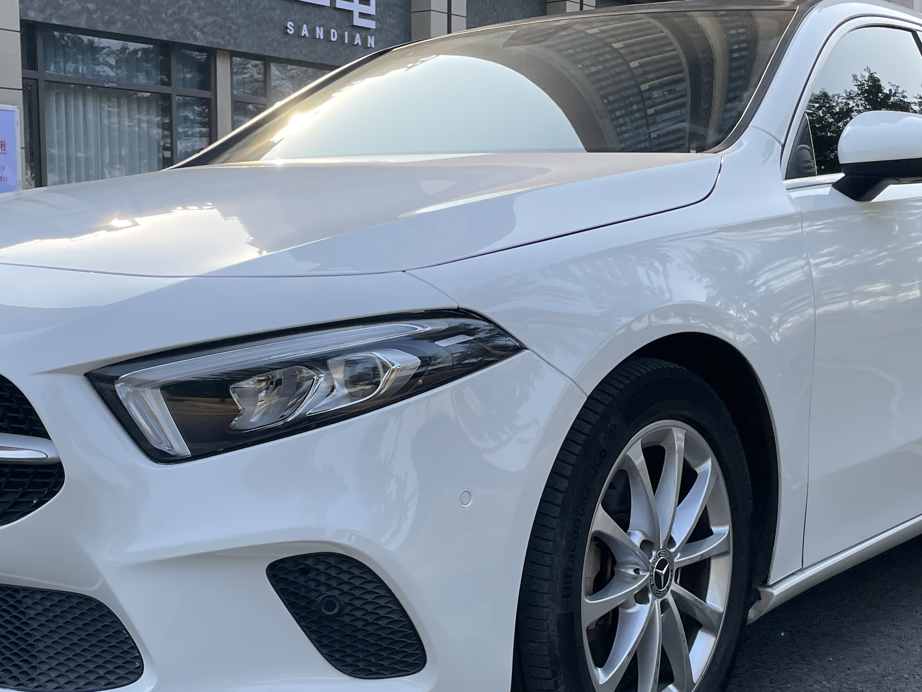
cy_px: 434
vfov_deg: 26.5
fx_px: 1465
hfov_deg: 34.9
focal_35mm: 55
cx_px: 444
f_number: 1.6
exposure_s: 1/1742
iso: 32
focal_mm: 4.2
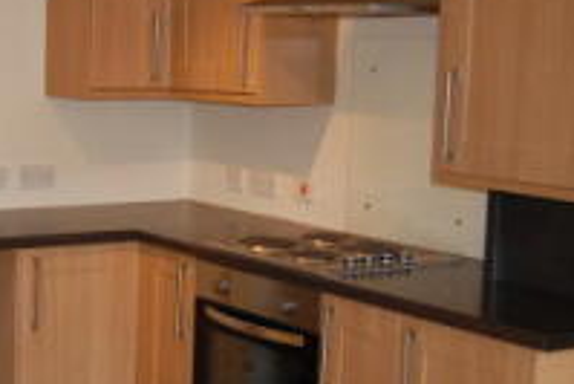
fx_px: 1260
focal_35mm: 79
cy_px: 206
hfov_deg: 23.9
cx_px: -63
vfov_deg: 17.3
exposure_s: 1/60
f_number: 3.8
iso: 400
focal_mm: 22
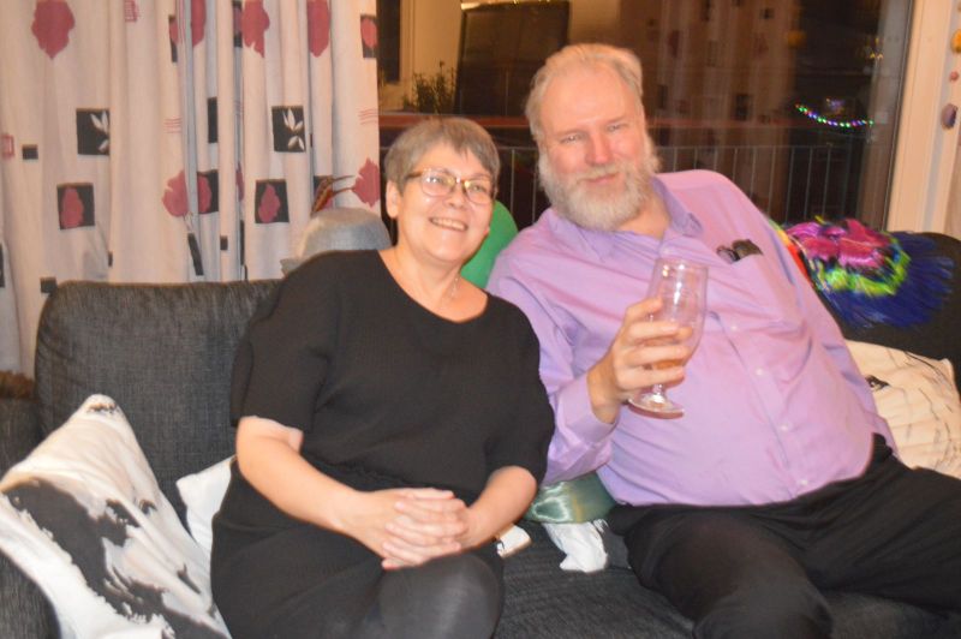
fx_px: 1040
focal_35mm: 39
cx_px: 480
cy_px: 320
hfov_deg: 49.6
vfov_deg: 34.2
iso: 3200
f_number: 4.2
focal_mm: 26
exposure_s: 1/15
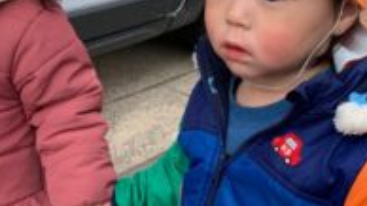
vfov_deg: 16.4
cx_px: 167
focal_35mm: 73
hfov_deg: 29.0
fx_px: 710
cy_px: 164
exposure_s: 1/981
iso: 25
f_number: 1.8
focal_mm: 4.25
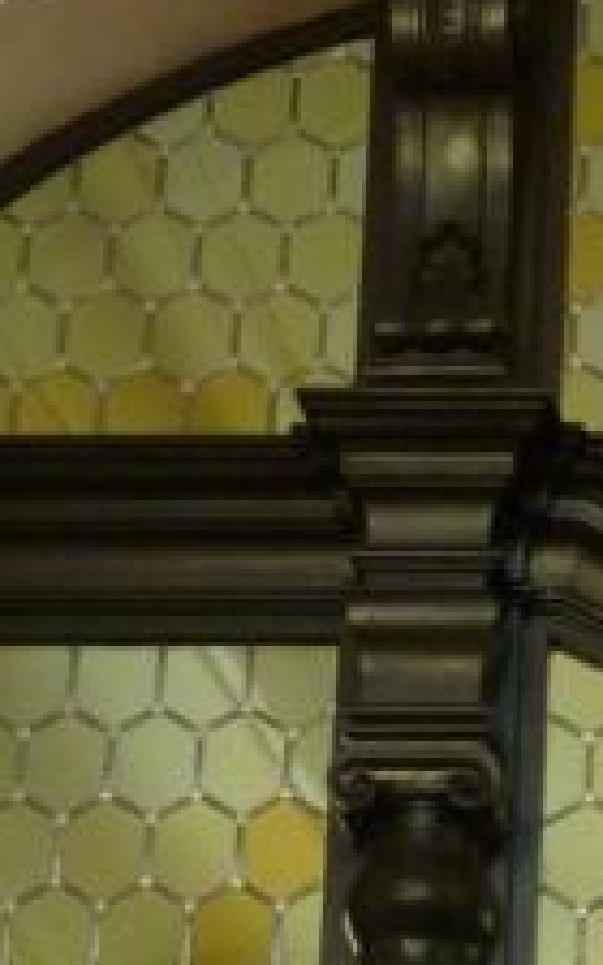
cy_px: 1094
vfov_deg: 14.5
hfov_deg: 9.1
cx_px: 960
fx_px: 3681
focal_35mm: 140
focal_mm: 6.1
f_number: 3.6
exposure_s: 1/30
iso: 400
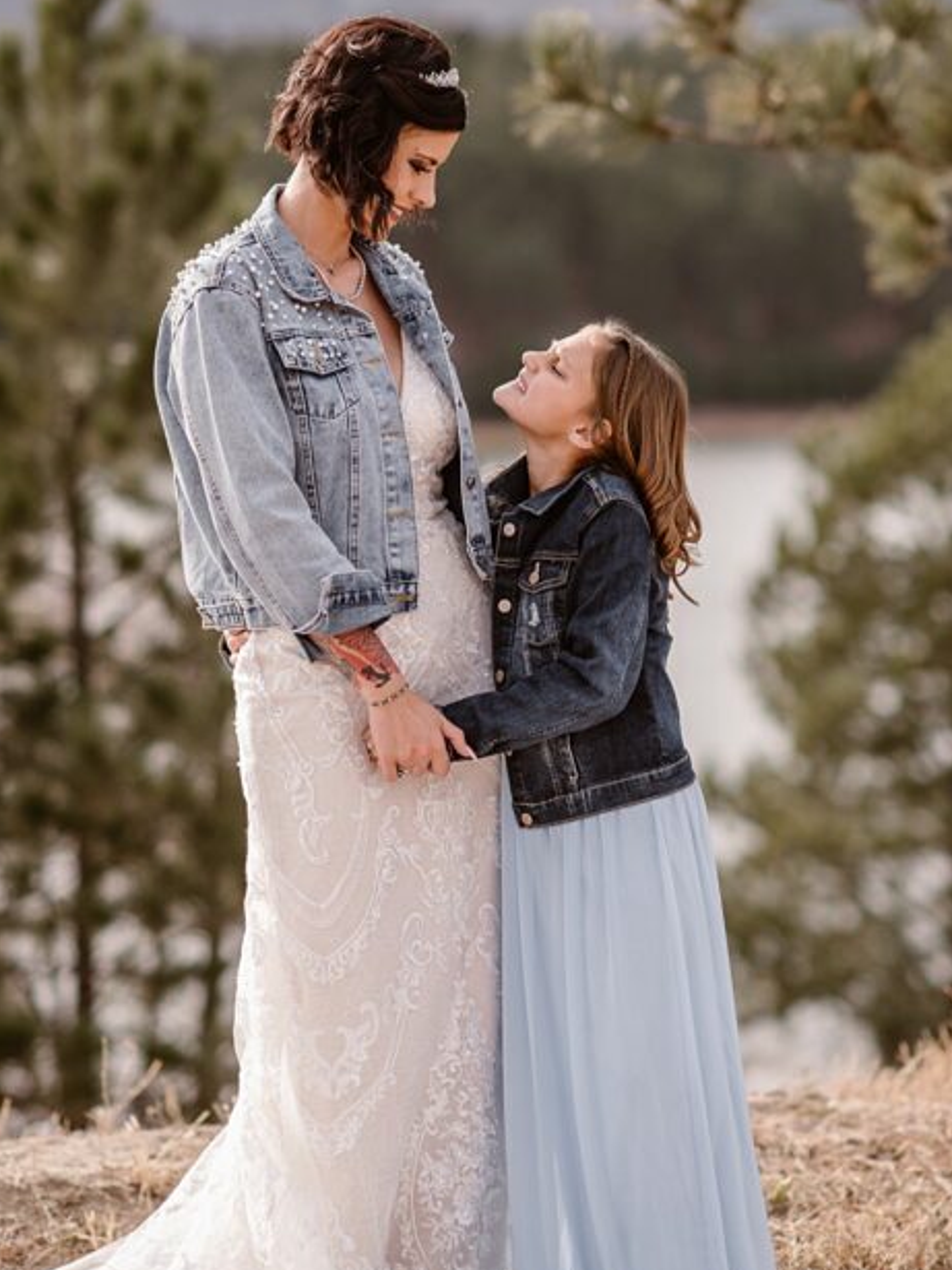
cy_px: 541
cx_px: 572
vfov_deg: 14.5
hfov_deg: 10.9
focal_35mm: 136
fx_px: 4989
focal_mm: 85
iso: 200
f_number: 1.8
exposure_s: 1/3200
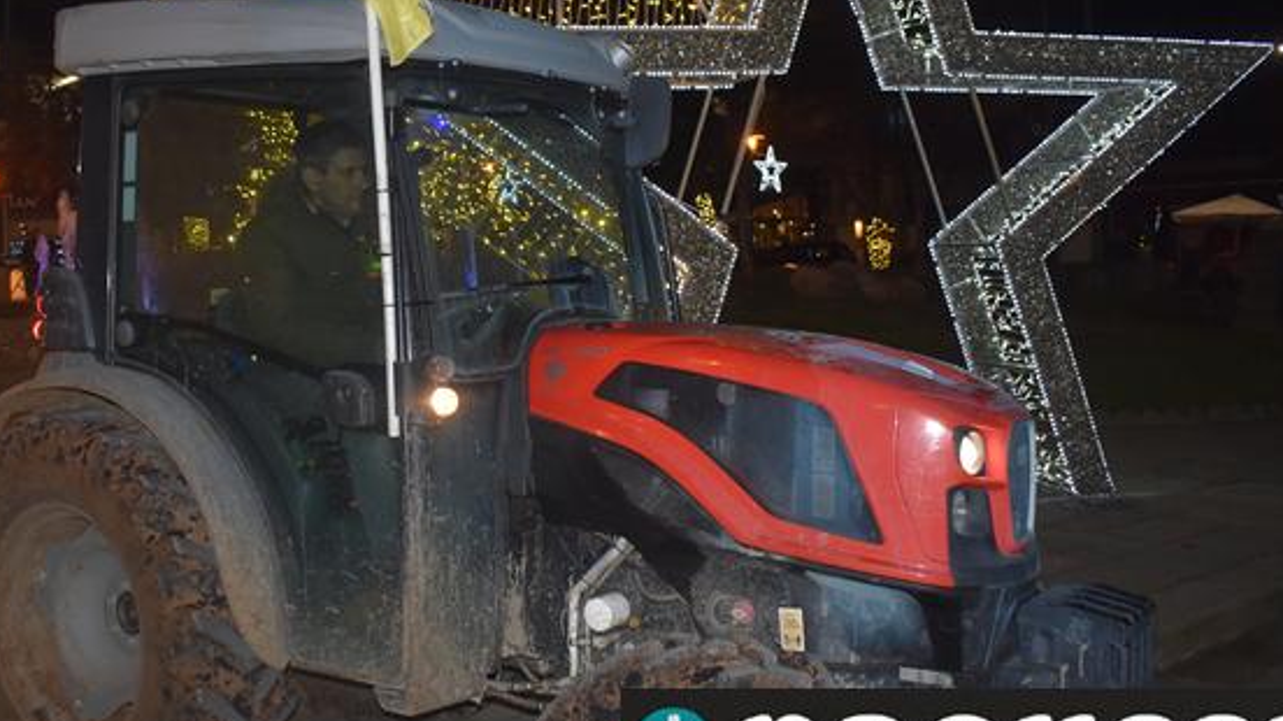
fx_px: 1394
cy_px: 259
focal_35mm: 41
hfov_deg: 49.0
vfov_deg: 28.8
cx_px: 493
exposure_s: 1/200
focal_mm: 18
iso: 800
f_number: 3.5
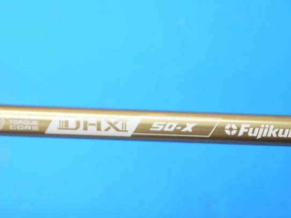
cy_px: 125
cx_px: 133
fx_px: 832
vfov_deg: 14.9
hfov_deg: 19.8
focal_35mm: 99
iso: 800
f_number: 5.6
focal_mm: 42
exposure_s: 1/80
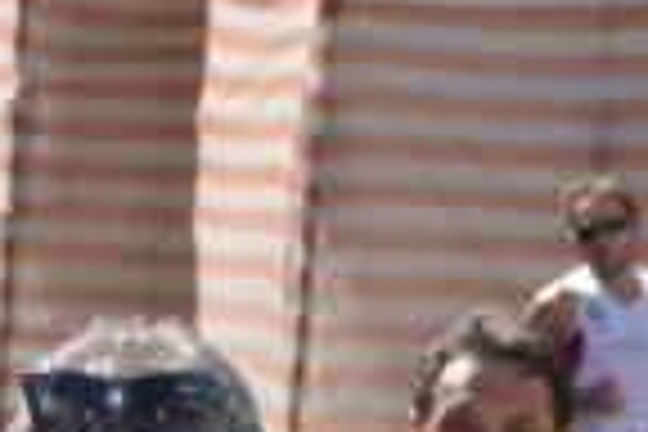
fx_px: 14083
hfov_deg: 2.6
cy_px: 335
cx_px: -1084
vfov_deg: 1.8
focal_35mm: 782
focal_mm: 75
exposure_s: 1/320
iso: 400
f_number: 11
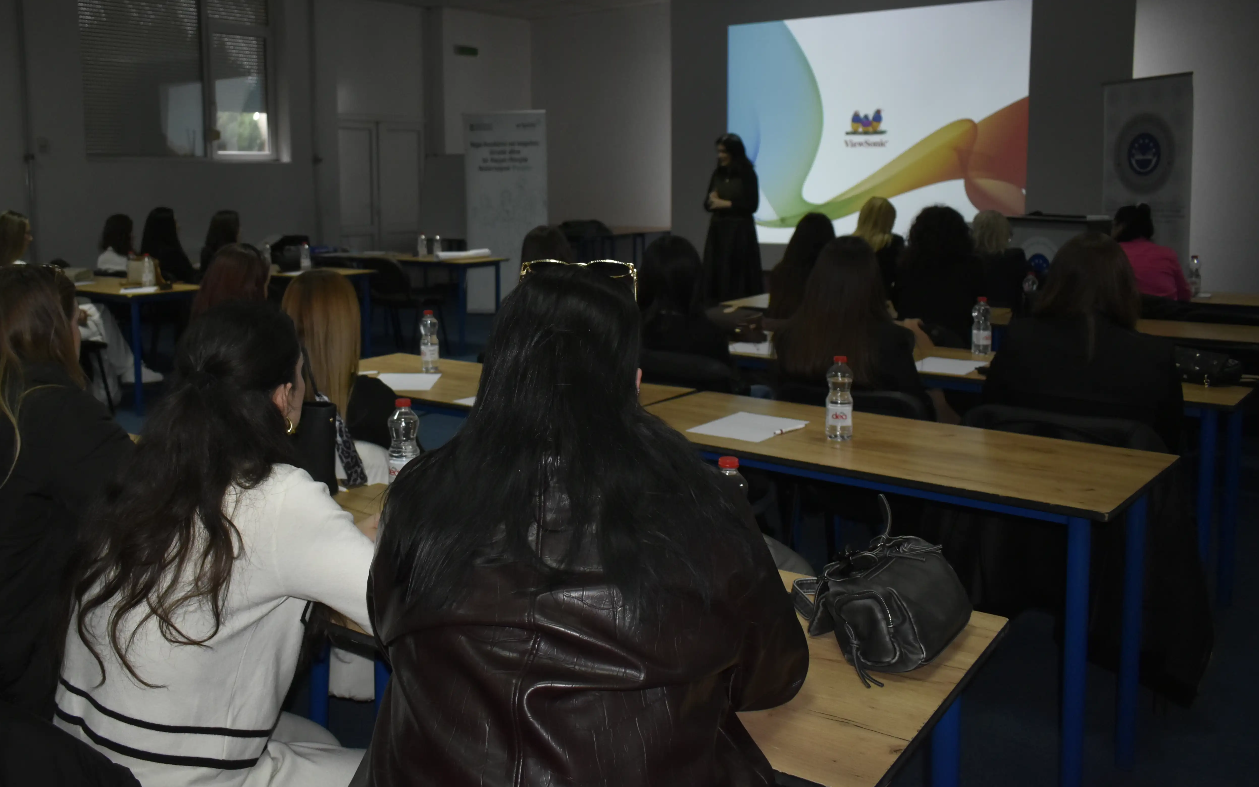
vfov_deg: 38.0
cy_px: 285
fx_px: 1132
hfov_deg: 57.8
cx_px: 514
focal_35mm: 33
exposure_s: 1/125
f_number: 3.5
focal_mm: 18
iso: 1100
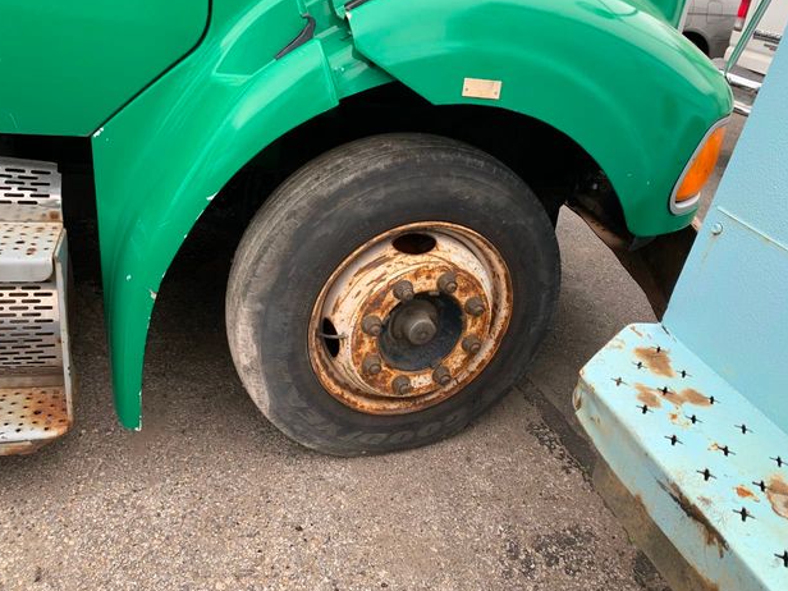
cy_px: 292
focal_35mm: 27
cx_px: 390
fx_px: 615
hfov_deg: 65.3
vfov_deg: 51.4
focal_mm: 4.25
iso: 25
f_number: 1.8
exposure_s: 1/392
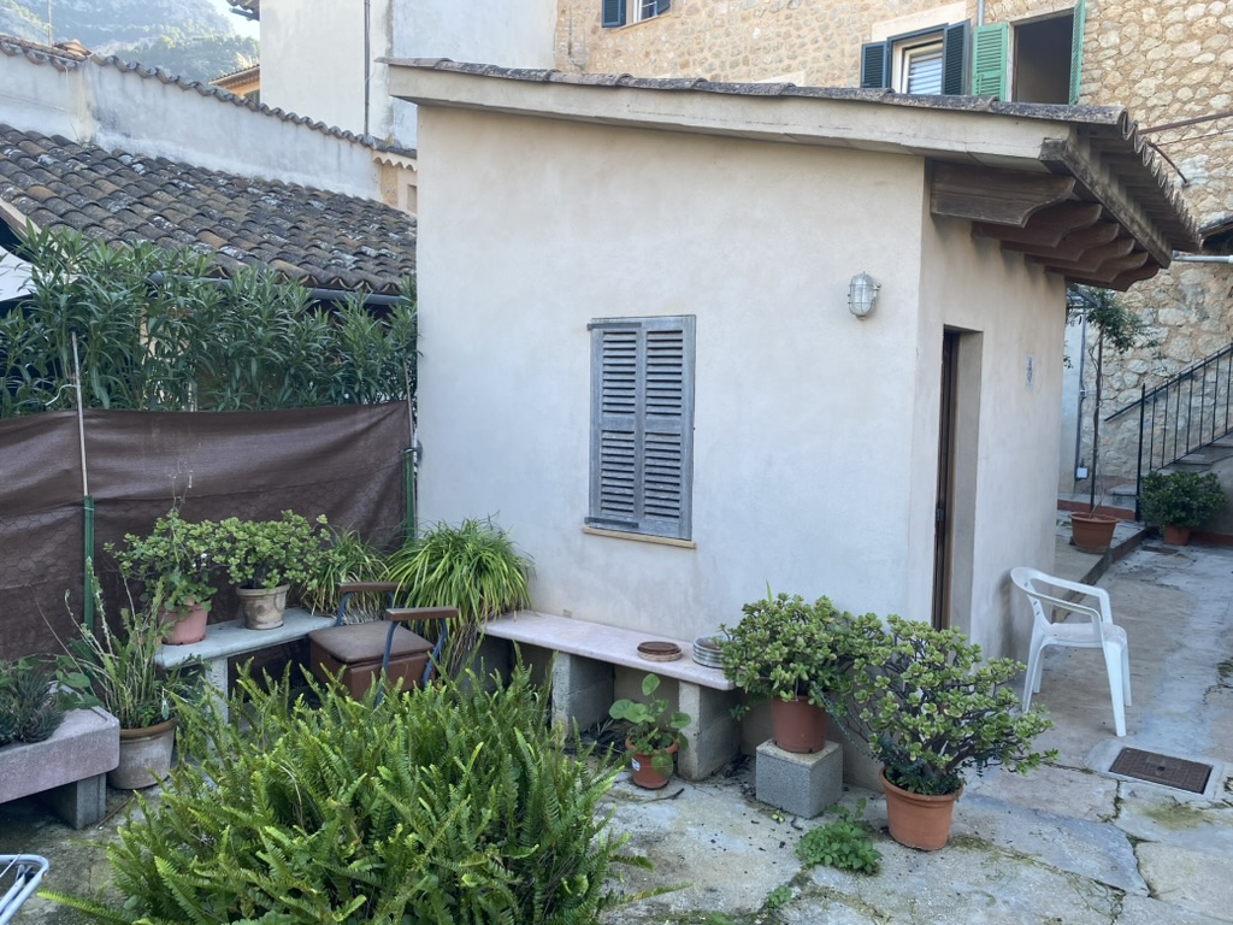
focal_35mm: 26
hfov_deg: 67.3
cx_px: 616
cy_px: 462
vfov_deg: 53.1
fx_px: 926
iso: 32
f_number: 1.8
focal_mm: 4.25
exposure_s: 1/181
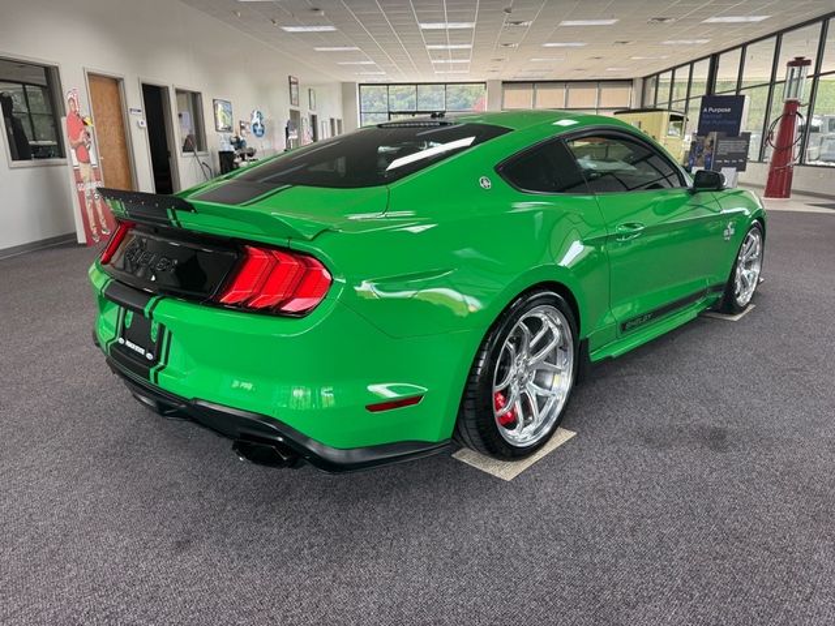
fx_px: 579
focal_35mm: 24
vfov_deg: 56.8
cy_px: 313
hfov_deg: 71.6
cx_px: 418
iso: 125
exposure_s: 1/60
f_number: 1.78
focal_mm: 6.76
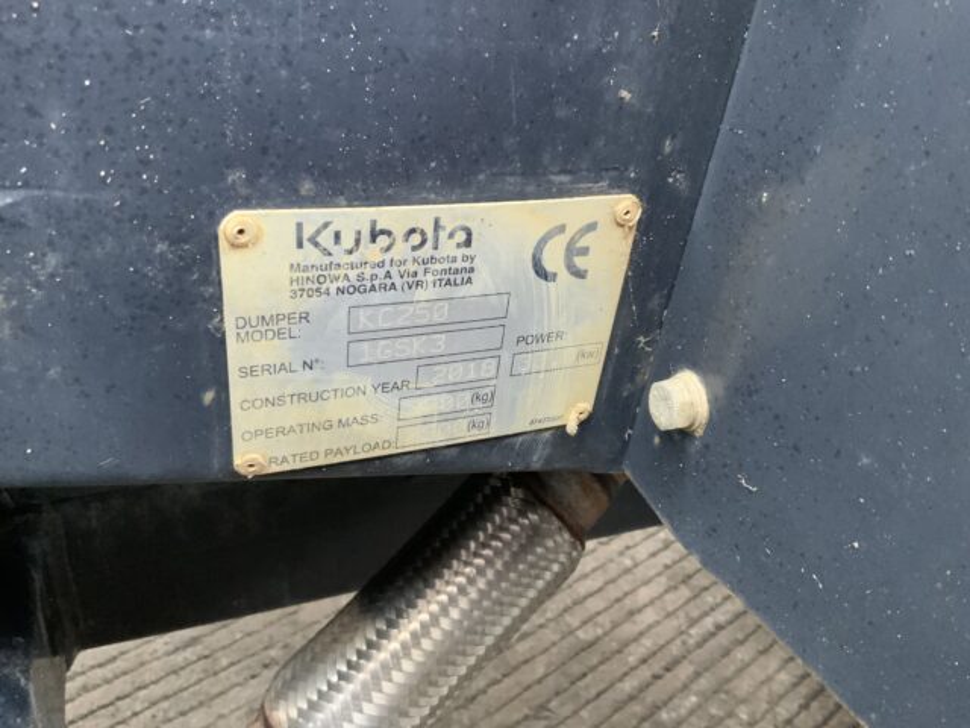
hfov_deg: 61.7
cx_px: 485
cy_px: 364
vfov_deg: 48.2
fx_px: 813
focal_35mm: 29
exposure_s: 1/46
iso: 320
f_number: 1.8
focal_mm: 3
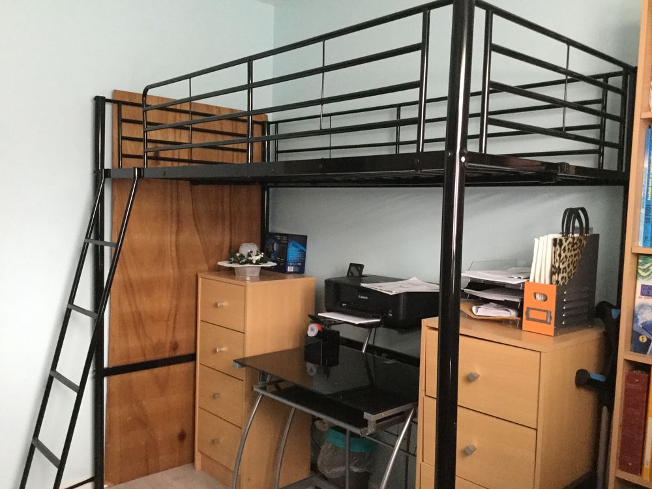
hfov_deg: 58.4
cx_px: 326
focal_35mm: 31
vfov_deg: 45.4
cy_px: 244
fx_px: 584
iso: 250
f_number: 2.4
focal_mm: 3.3
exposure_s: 1/17
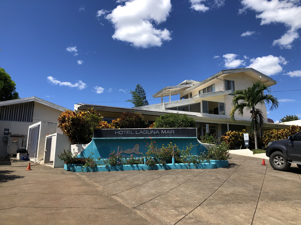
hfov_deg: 63.4
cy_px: 112
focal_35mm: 28
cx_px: 150
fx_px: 243
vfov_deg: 49.7
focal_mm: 4
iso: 20
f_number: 1.8
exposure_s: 1/1919
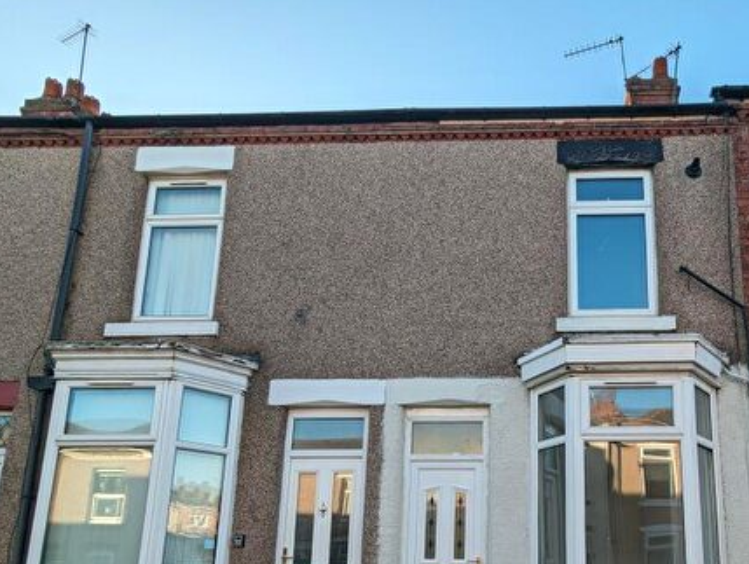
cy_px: 453
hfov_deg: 64.4
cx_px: 533
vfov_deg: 49.9
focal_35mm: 26
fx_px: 563
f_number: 2.2
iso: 50
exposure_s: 1/493
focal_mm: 2.35
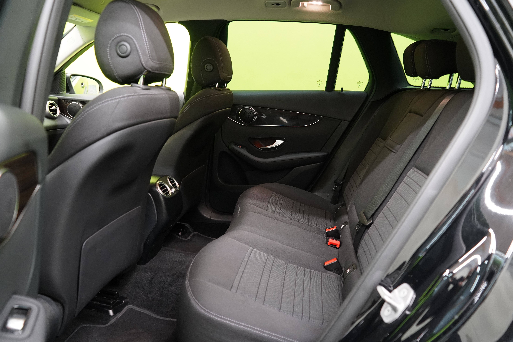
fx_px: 399
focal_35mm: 28
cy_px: 171
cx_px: 256
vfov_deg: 46.4
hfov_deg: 65.5
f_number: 5
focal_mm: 28
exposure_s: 1/20
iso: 3200
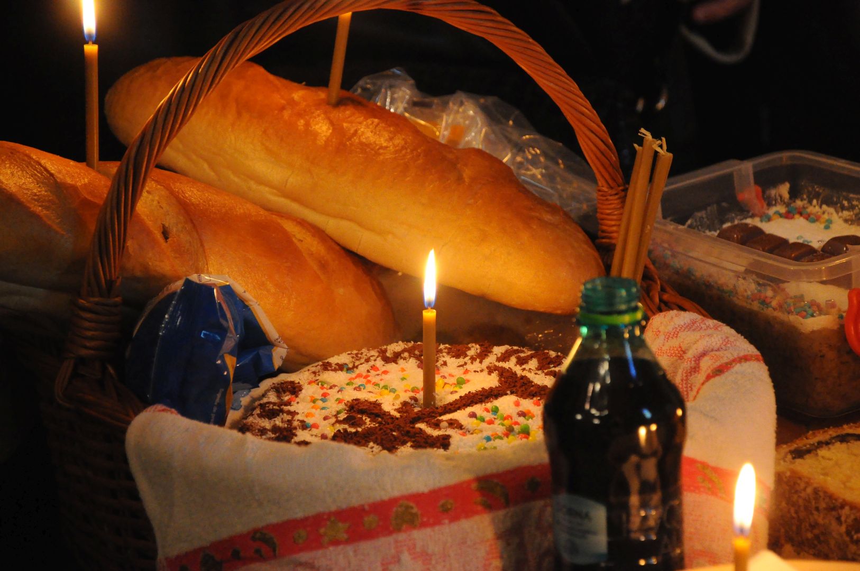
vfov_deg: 8.7
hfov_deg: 13.1
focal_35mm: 158
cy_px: 286
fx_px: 3758
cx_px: 430
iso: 3200
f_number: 5.6
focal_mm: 105
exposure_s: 1/40
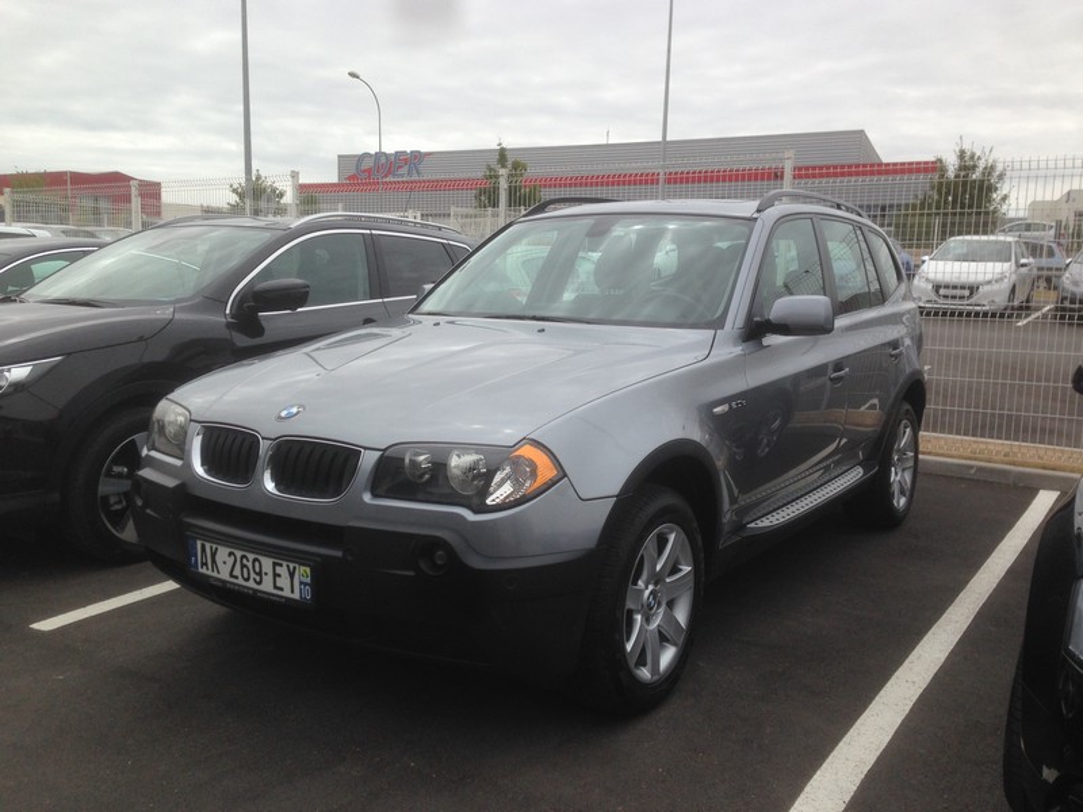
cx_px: 542
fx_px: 1032
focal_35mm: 33
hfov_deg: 55.4
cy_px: 406
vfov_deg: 42.9
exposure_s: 1/1642
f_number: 2.4
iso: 50
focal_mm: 4.12
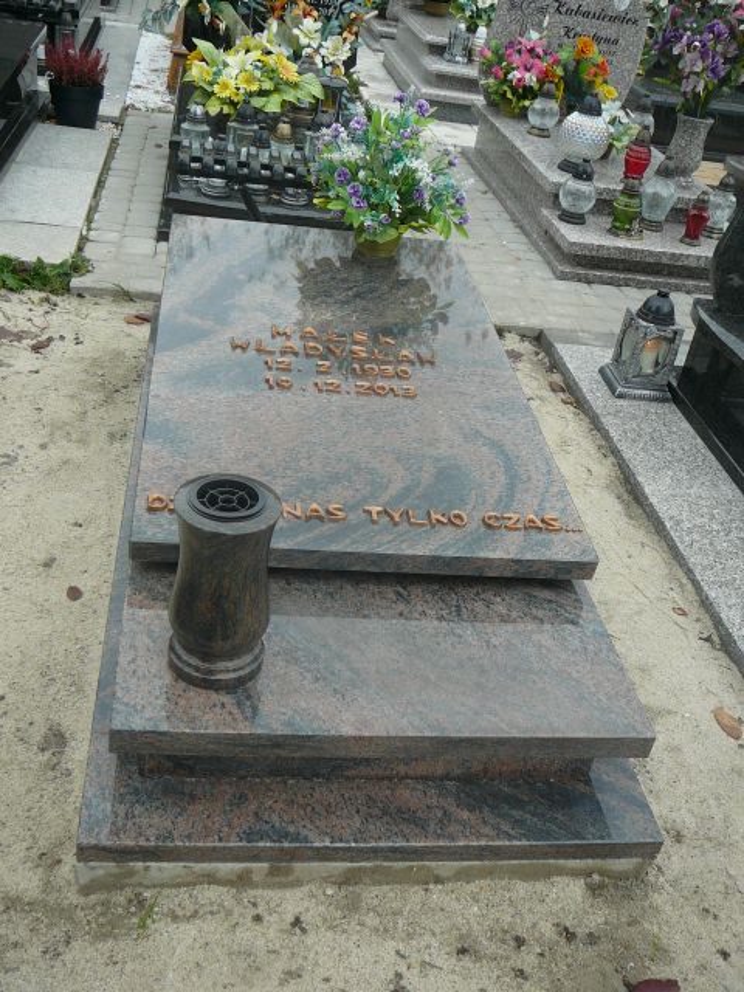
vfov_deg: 52.6
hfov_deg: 40.7
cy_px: 496
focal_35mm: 35
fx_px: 1003
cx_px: 372
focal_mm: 5.2
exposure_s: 1/100
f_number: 2.8
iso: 80
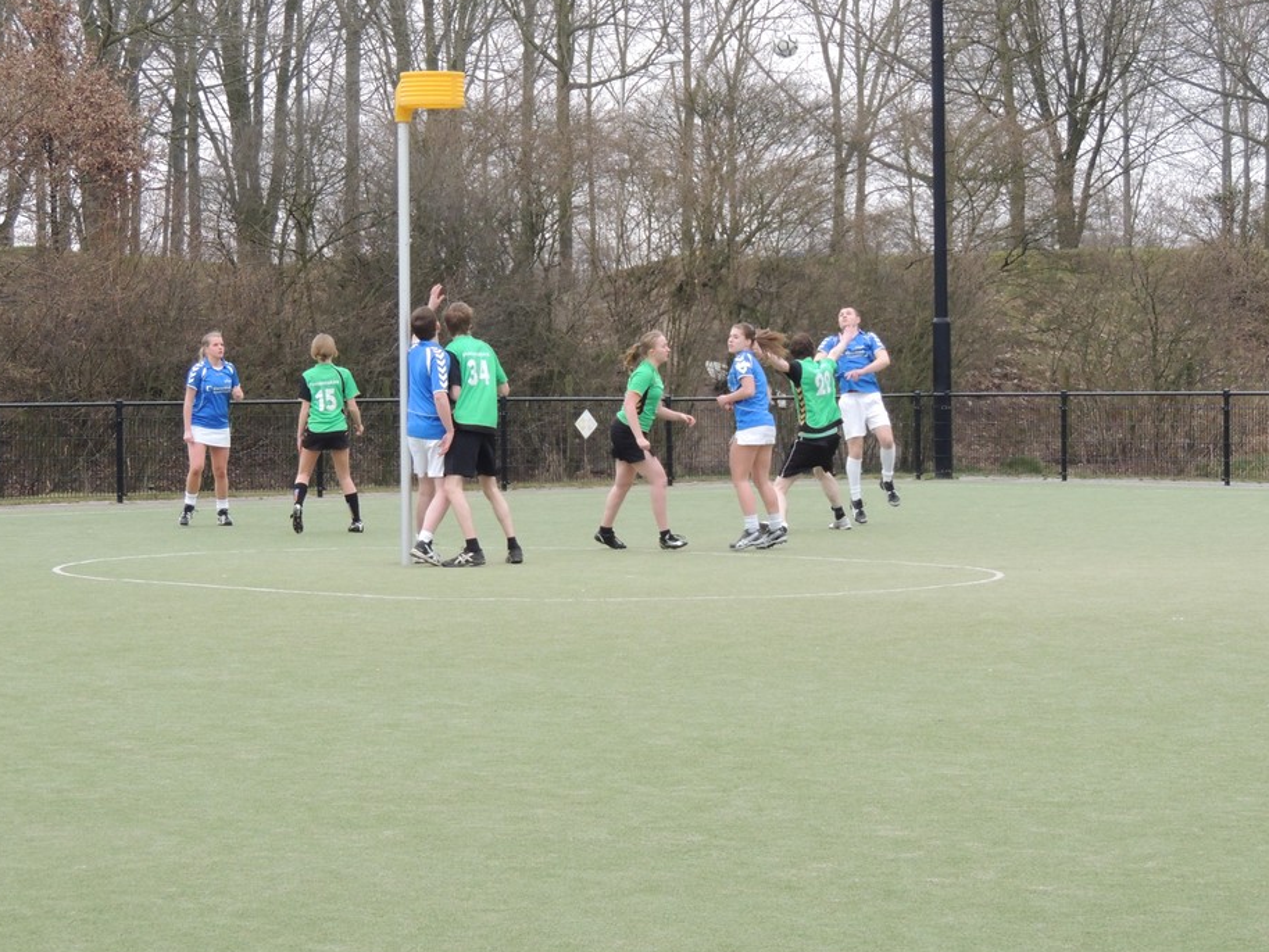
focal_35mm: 112
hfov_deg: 17.6
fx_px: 4107
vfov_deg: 13.2
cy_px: 457
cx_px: 605
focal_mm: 17.8
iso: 400
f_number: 4.1
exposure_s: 1/250
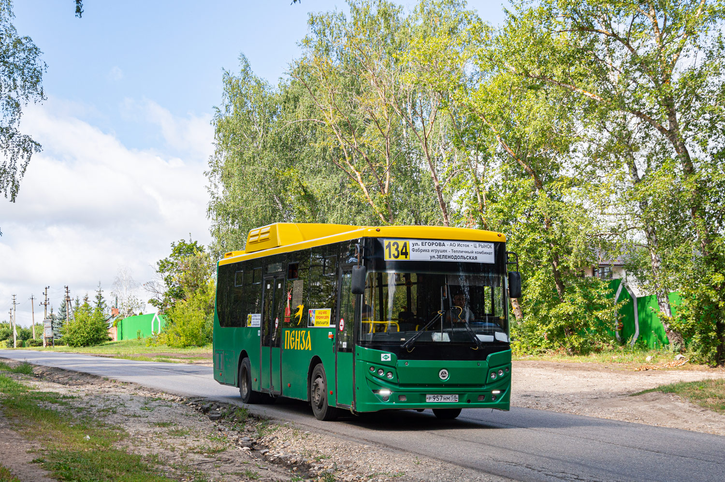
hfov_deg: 41.1
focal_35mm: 48
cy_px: 241
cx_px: 362
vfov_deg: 28.0
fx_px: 966
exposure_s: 1/400
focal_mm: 32
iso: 100
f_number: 5.6
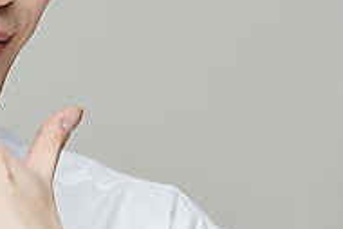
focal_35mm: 631
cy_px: 38
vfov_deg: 2.2
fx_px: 6016
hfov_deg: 3.3
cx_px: -162
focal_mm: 200
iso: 64
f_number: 8
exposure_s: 1/125
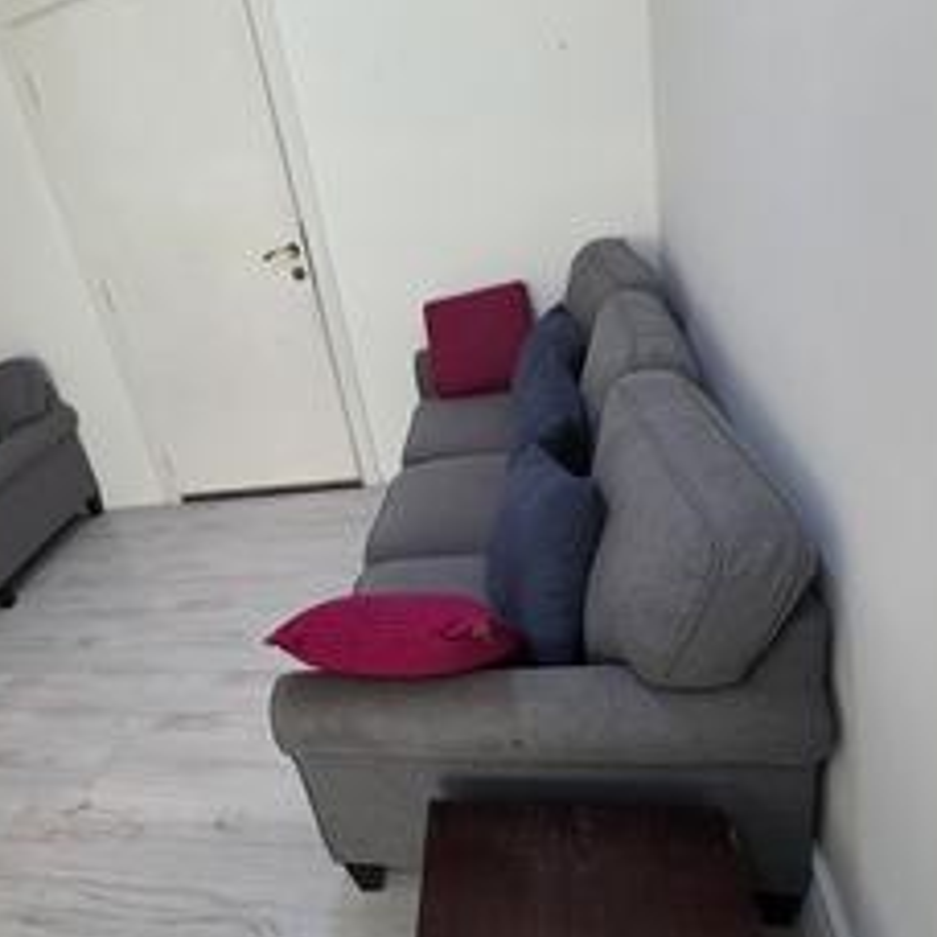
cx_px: 294
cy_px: 491
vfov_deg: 67.2
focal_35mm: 23
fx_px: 704
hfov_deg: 65.0
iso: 250
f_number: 1.9
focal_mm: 2.2
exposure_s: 1/100
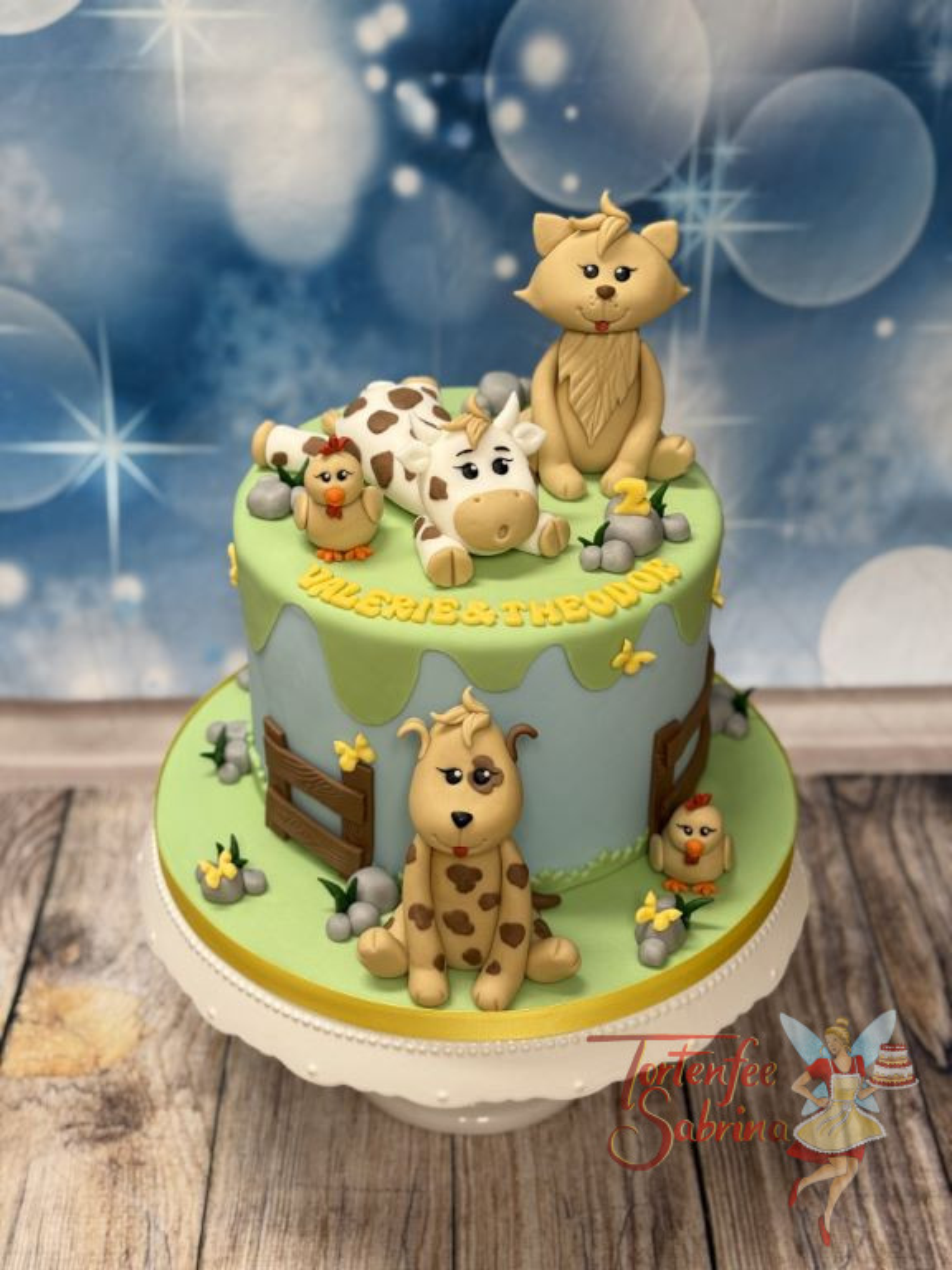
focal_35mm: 48
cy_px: 635
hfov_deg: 30.3
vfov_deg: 39.7
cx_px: 476
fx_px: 1760
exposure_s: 1/50
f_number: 1.78
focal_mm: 6.76
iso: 64
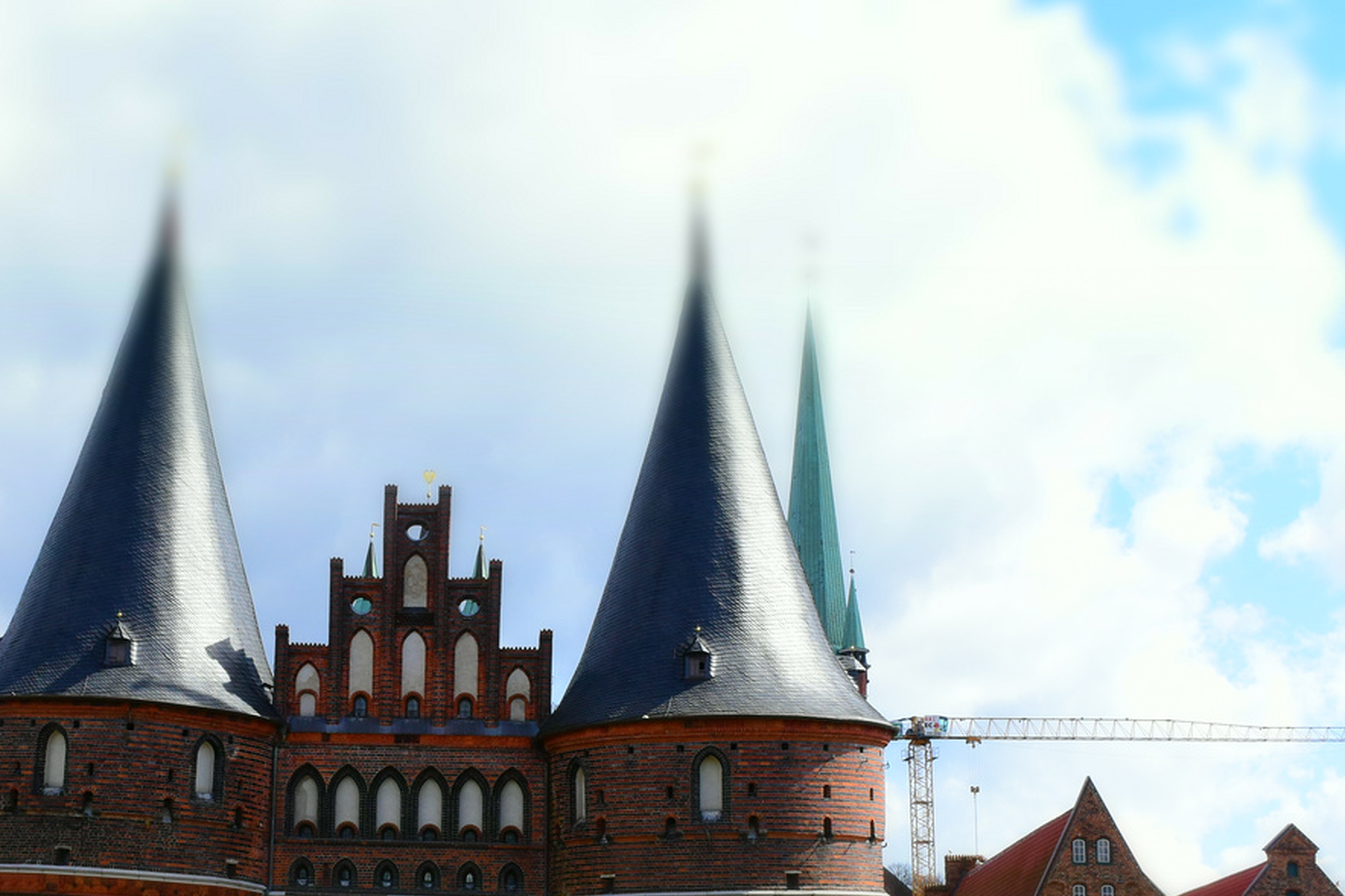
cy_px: 721
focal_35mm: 66
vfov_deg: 20.4
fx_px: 2465
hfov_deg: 30.3
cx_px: 455
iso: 400
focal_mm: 24
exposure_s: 1/400
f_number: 11
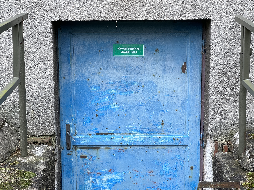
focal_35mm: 77
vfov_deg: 19.1
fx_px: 565
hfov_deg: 25.3
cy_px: 95
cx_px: 127
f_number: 2.8
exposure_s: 1/99
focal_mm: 9
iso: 100
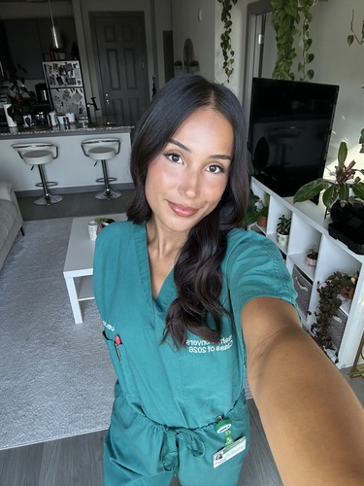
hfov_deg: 58.9
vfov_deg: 73.9
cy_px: 243
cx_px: 182
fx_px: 322
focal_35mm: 23
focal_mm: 2.69
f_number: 1.9
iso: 64
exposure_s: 1/121
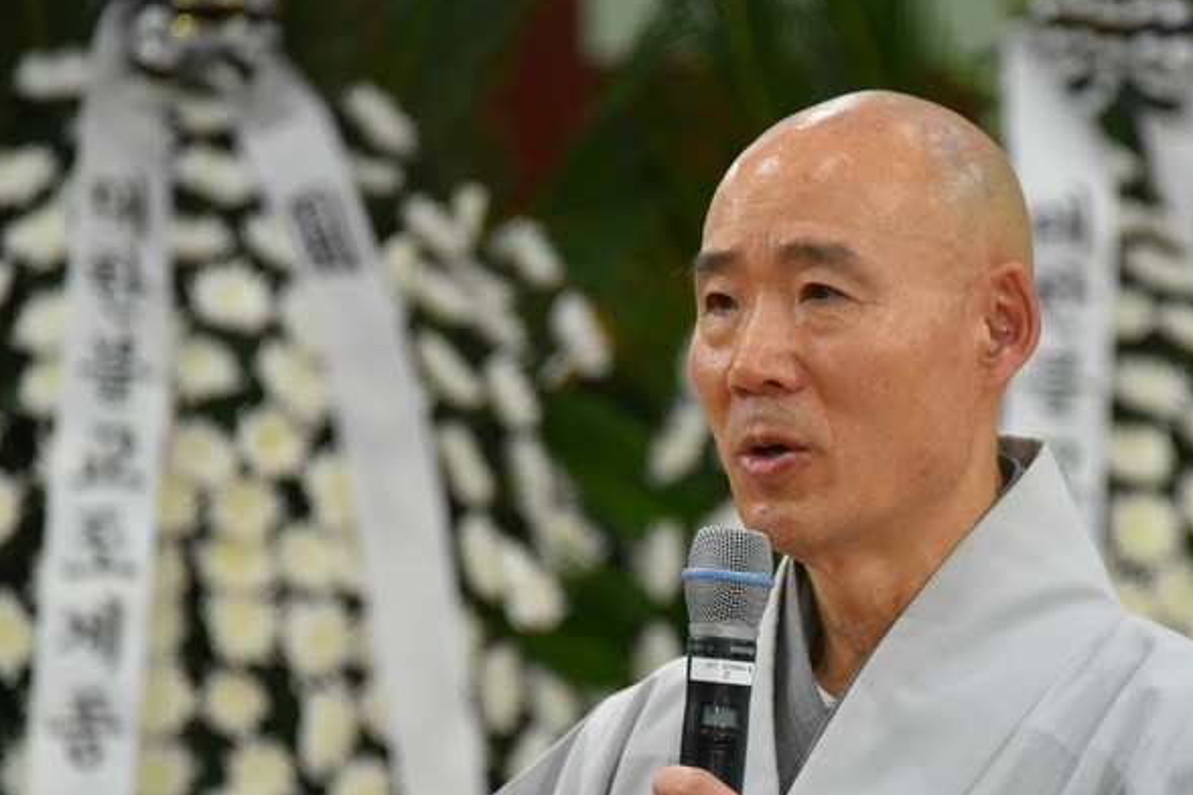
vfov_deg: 2.8
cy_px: 507
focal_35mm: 490
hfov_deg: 4.2
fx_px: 16237
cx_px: 828
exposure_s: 1/200
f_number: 5.6
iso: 4000
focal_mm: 300
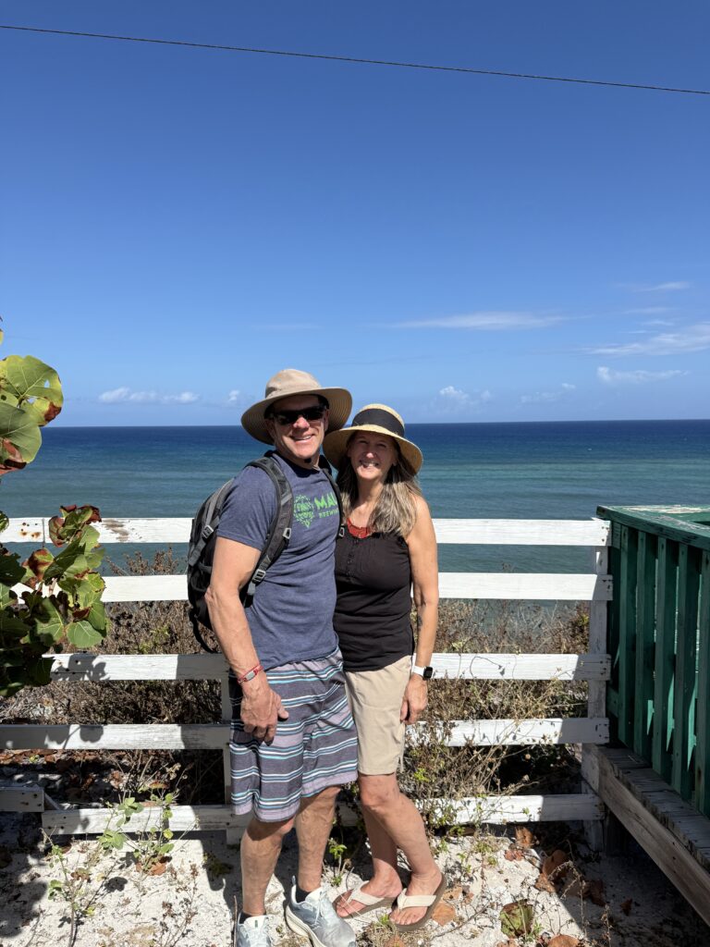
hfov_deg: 56.8
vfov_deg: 71.6
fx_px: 656
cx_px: 355
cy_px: 474
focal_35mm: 24
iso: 80
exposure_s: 1/6711
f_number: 1.78
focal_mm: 6.76
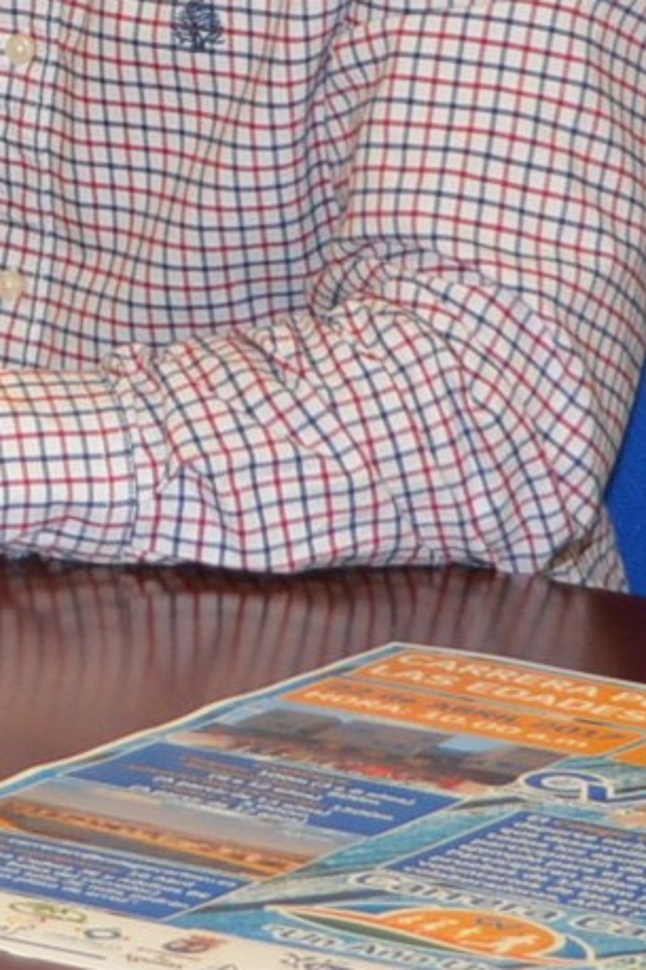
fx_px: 2909
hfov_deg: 12.6
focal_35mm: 108
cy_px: -242
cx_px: 48
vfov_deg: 17.9
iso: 560
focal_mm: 28
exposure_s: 1/60
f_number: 4.2
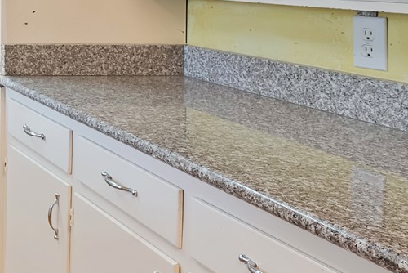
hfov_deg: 25.3
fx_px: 590
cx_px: -246
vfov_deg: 24.3
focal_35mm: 52
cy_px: -25
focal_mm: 13
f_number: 9
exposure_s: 1/5
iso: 640
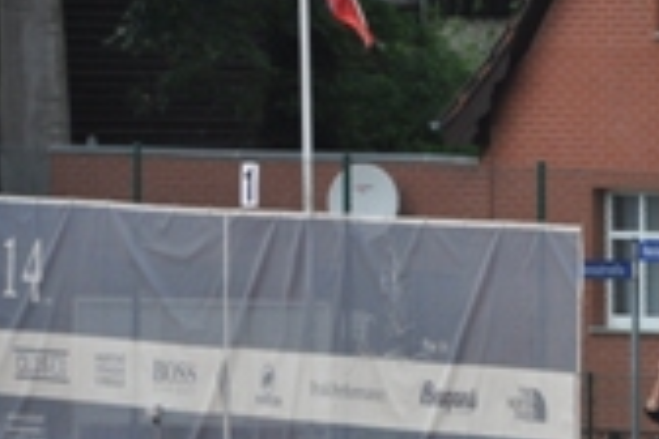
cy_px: 447
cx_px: 828
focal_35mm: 420
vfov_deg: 3.3
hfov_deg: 4.9
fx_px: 7694
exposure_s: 1/125
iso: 200
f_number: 5.6
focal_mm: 105
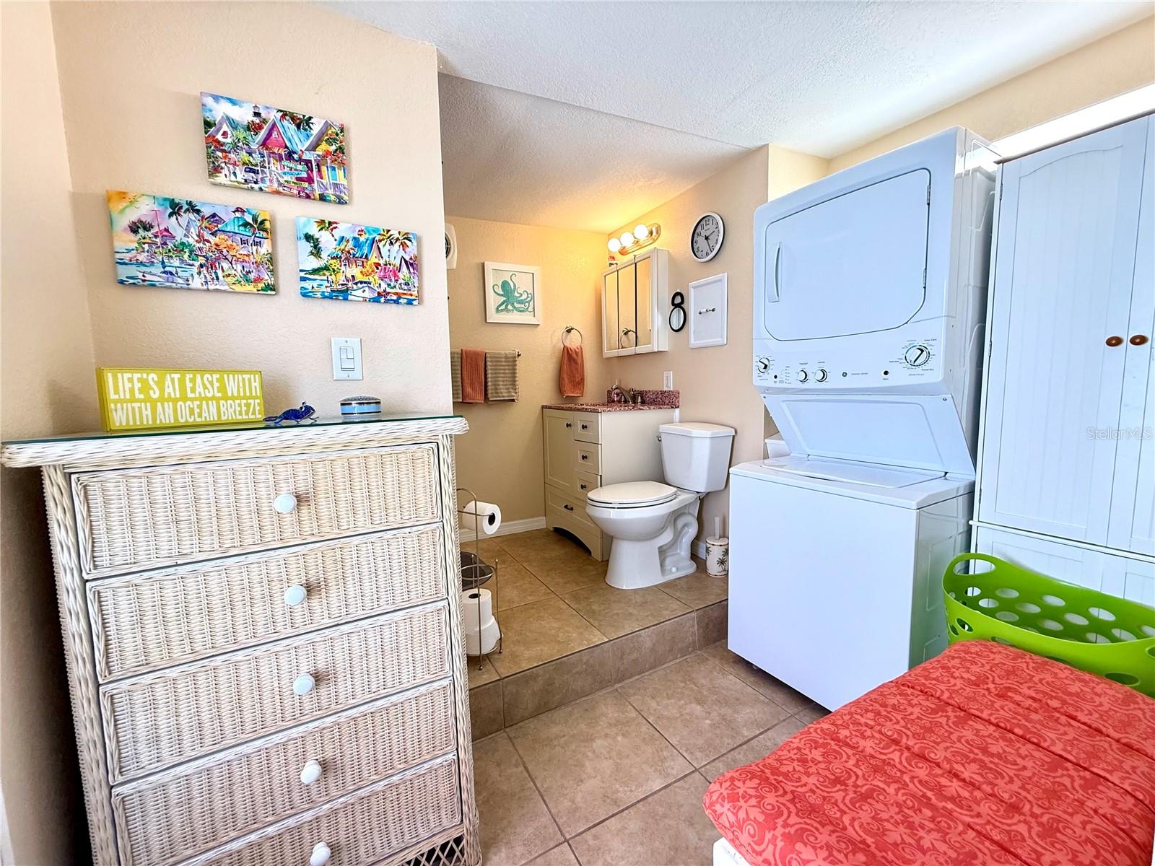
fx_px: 467
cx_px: 578
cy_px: 433
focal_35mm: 14
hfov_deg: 102.1
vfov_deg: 85.7
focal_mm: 2.22
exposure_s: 1/120
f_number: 2.2
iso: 160
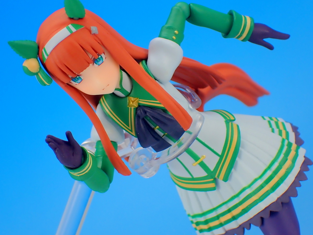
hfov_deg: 19.3
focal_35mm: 102
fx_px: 922
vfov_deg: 14.5
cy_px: 119
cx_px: 154
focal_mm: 16.79
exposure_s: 1/13
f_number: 4.7
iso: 100
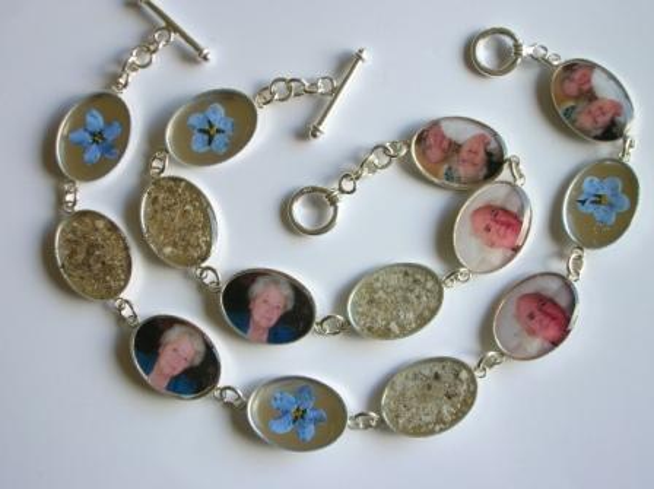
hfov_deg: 35.6
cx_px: 327
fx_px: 1019
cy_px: 244
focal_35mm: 54
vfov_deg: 27.0
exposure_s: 1/16.1
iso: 50
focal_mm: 9
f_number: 3.4
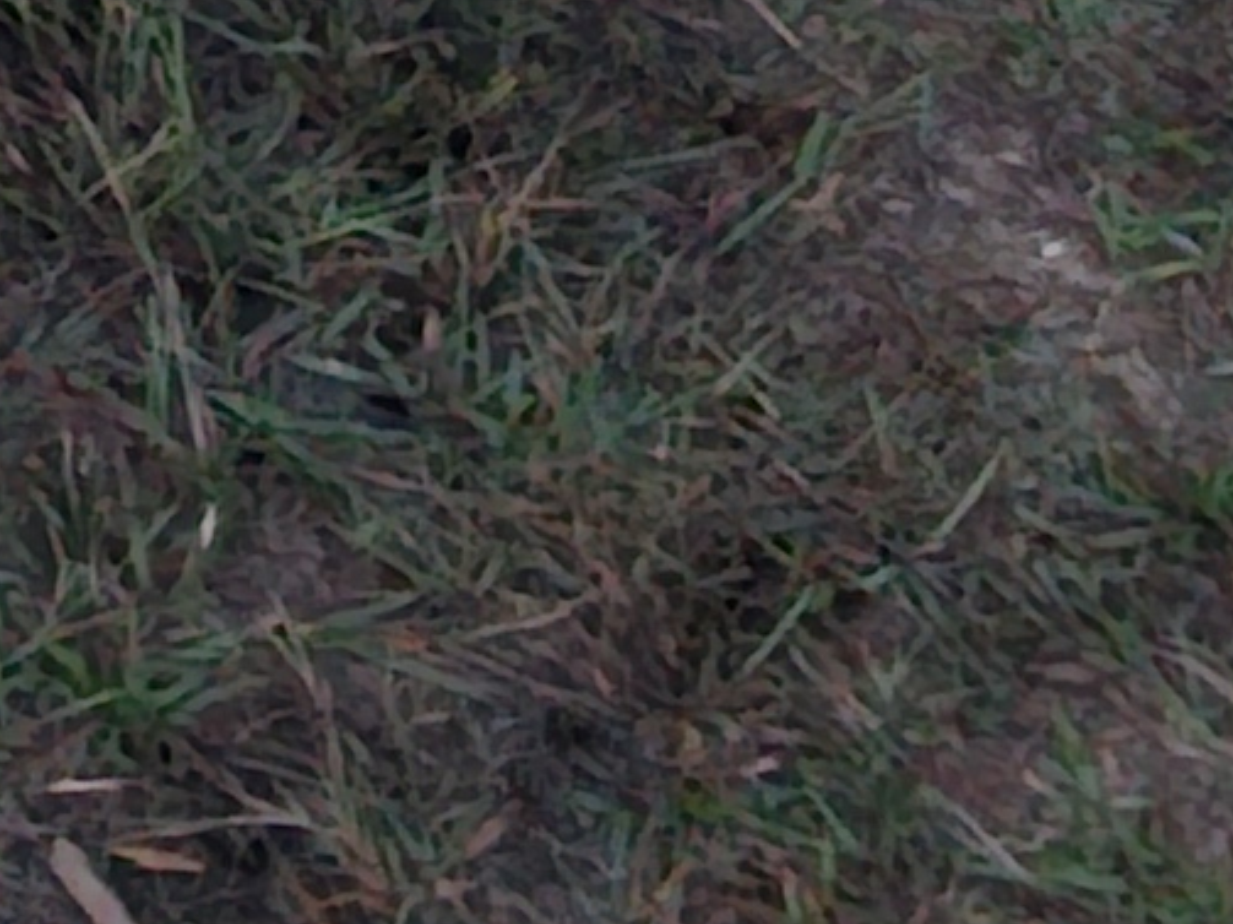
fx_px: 6517
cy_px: -2397
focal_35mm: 183
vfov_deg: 6.8
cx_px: -1527
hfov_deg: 9.8
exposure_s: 1/8
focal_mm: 6.3
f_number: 1.7
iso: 2000
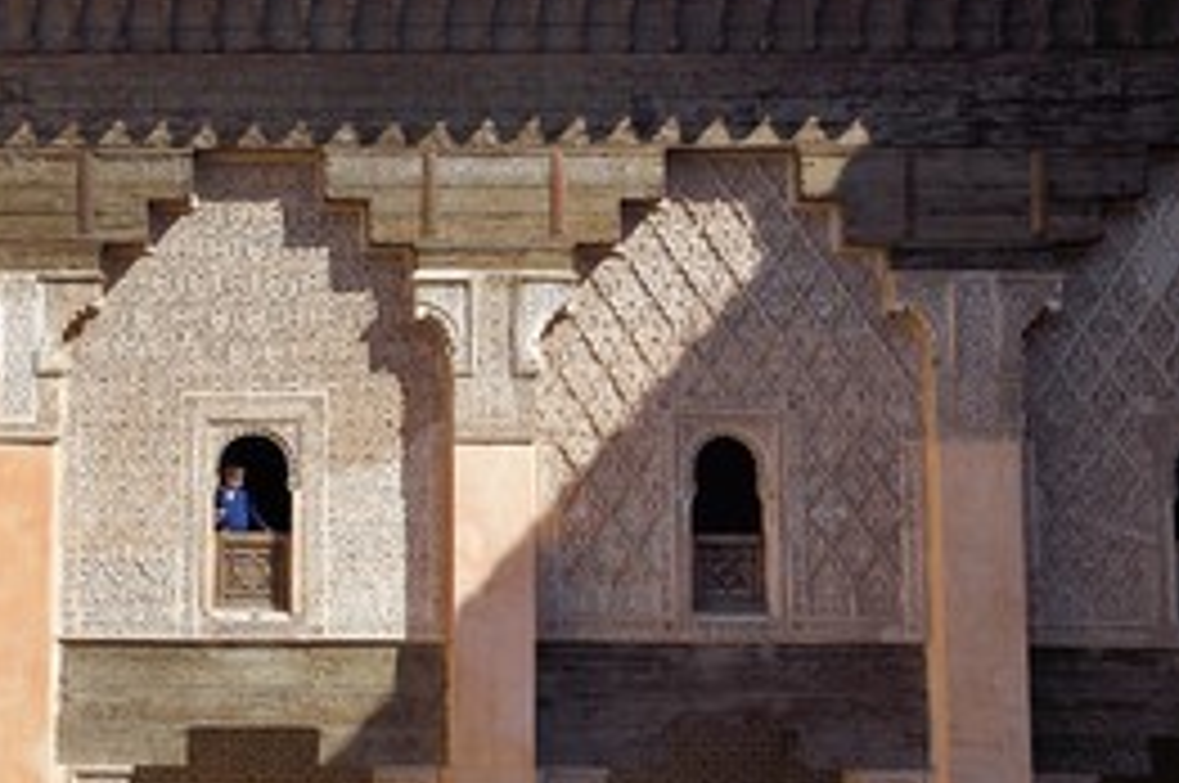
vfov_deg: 22.2
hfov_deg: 32.1
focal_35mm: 61
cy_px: 342
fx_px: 1995
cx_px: 250
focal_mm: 38
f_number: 10
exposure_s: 1/250
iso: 160
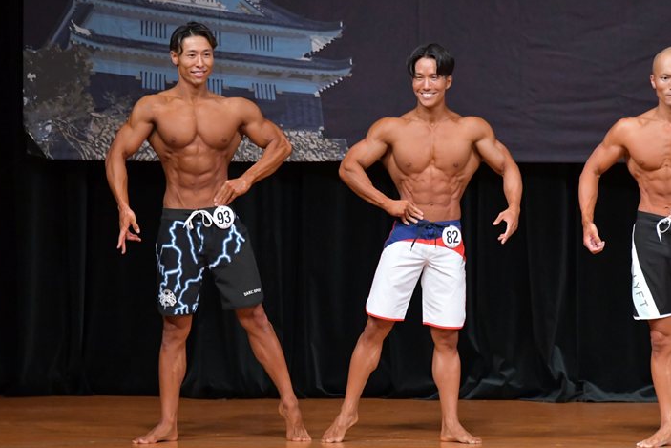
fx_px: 5853
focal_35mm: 314
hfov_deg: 6.6
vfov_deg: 4.4
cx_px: 310
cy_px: 237
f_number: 5.6
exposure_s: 1/400
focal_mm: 190
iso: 5000
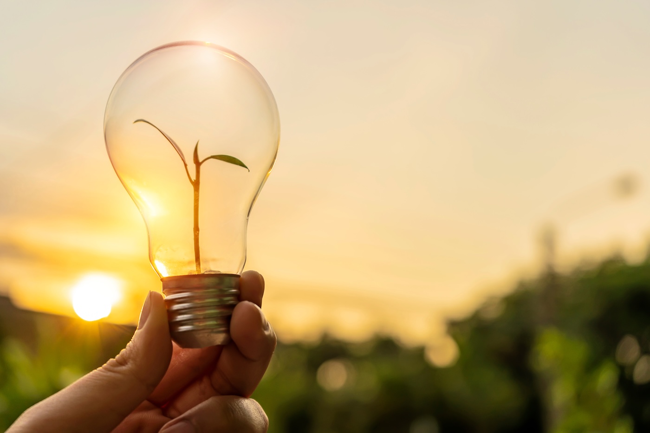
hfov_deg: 40.3
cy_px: 216
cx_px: 325
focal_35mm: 49
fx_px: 885
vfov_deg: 27.5
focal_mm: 49
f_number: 4.5
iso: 100
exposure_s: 1/1250
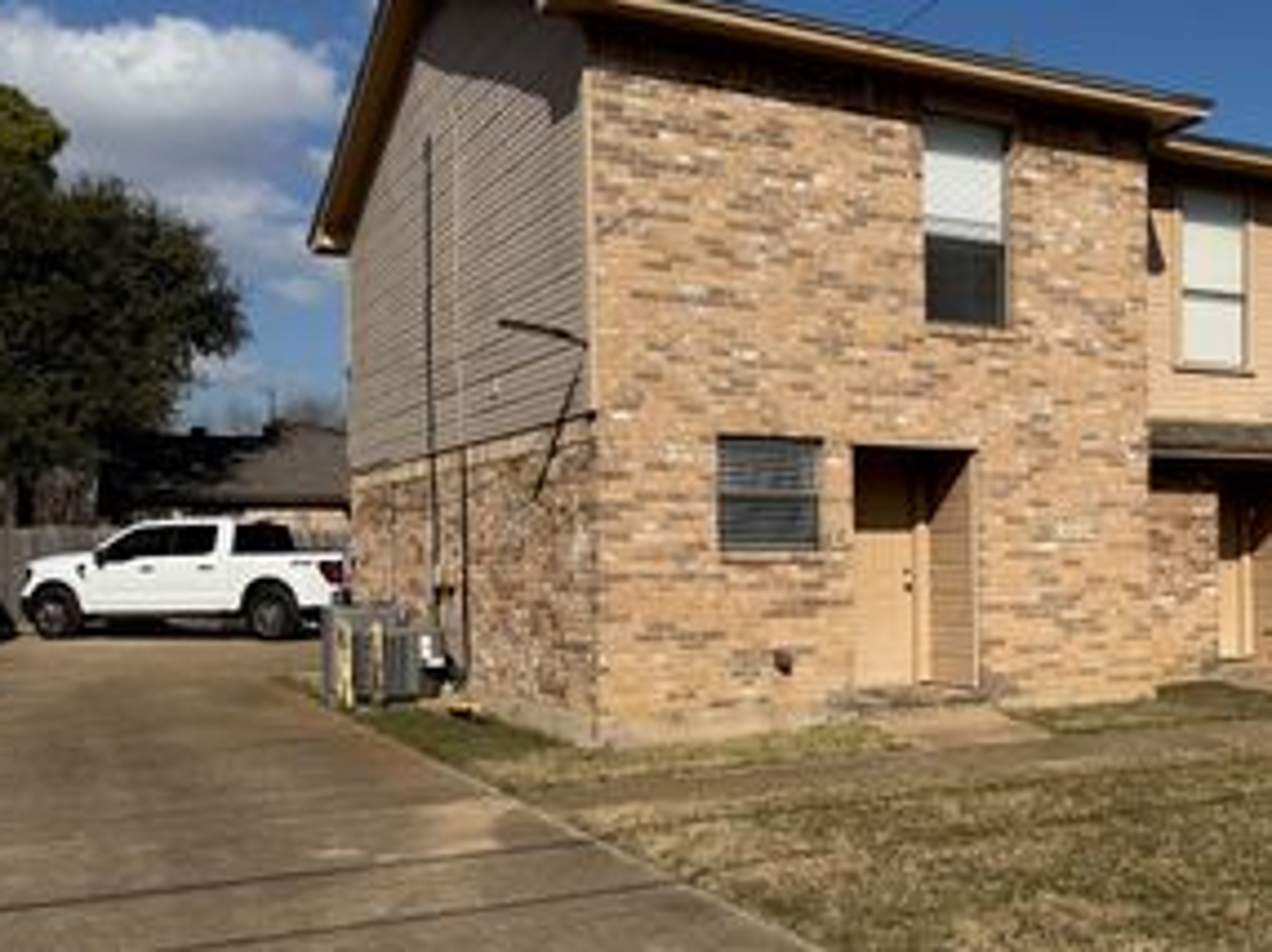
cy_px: 549
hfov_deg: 42.4
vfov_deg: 34.2
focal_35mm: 42
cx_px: 1054
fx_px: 1542
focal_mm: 6.76
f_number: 1.78
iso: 80
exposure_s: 1/9091
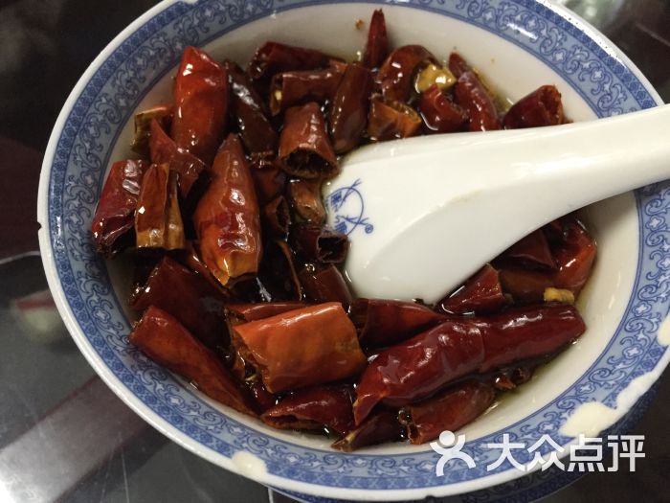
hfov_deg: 61.7
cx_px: 335
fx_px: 561
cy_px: 252
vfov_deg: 48.2
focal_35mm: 29
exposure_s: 1/30
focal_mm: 4.15
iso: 200
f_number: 2.2
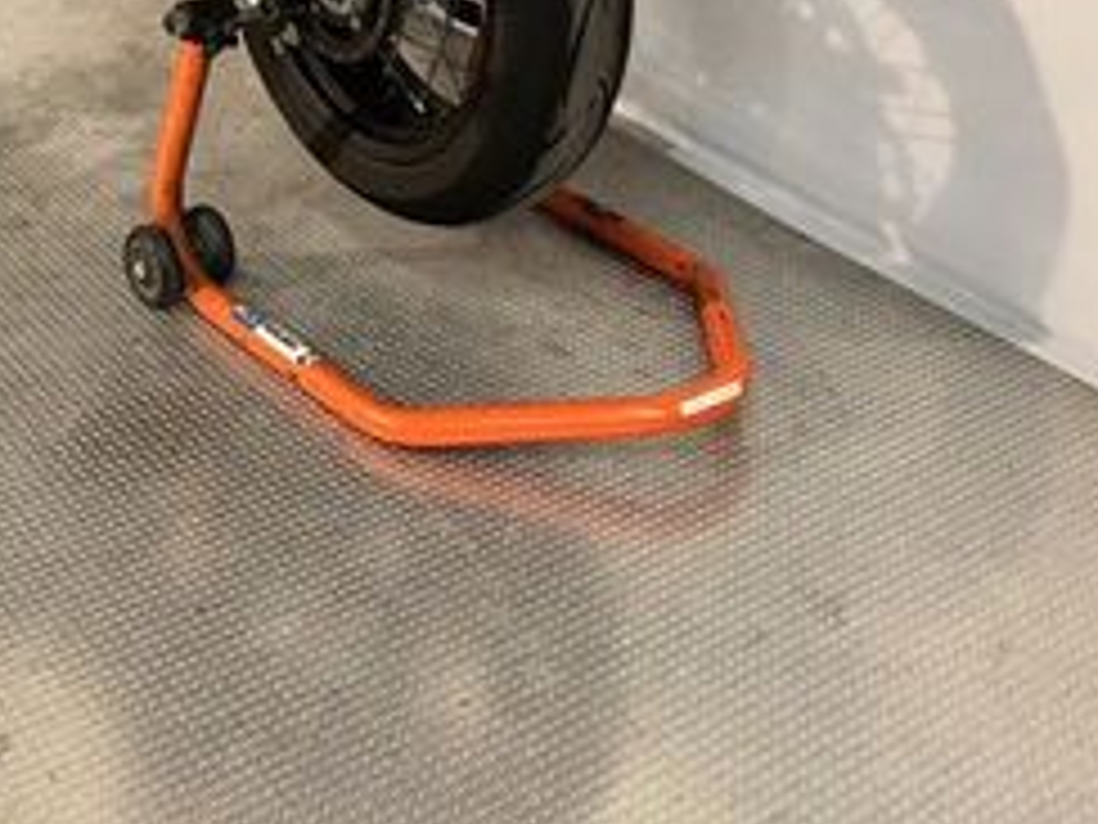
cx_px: 446
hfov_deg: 30.7
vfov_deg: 21.1
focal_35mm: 63
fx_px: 1998
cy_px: -252
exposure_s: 1/39
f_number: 1.78
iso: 50
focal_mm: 6.86
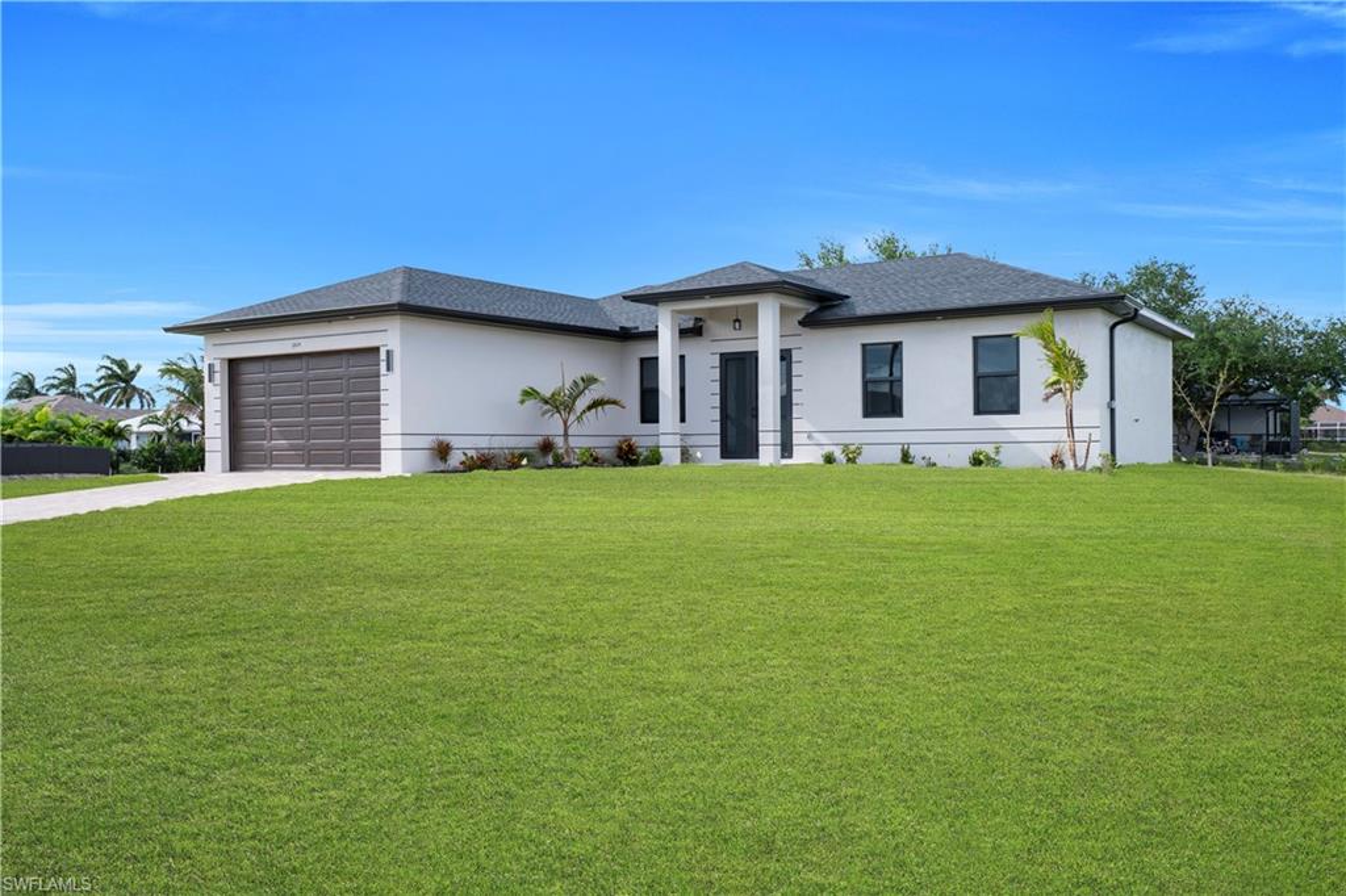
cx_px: 673
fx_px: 1121
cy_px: 448
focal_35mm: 30
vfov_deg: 43.6
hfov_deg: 61.9
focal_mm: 20
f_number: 8
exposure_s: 1/250
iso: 100
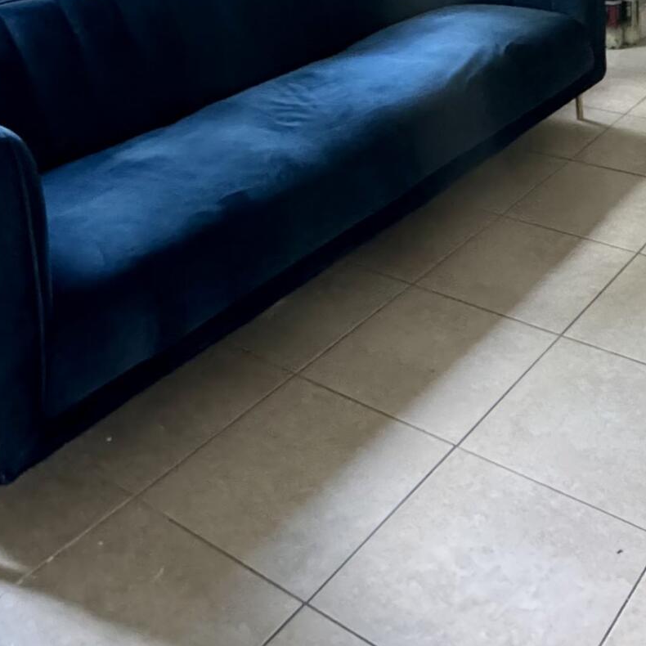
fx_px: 992
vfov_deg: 32.3
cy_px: -43
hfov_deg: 35.6
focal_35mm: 47
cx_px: 447
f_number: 2.2
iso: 1000
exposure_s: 1/60
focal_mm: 2.22
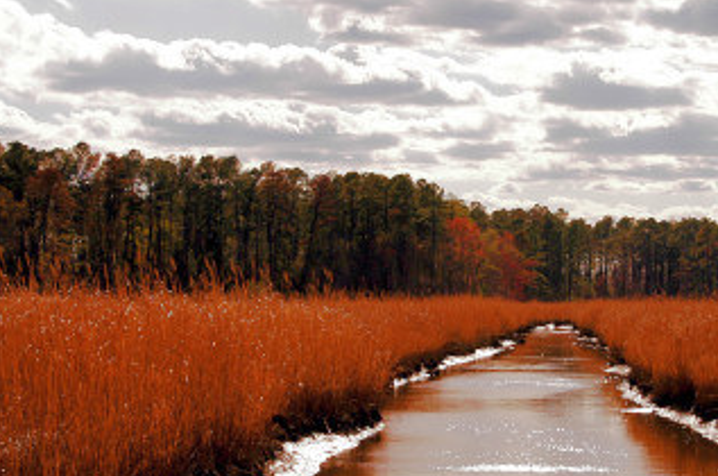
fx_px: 2170
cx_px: 505
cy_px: 299
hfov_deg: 18.7
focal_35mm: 109
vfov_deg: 12.5
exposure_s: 1/400
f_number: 11
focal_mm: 46
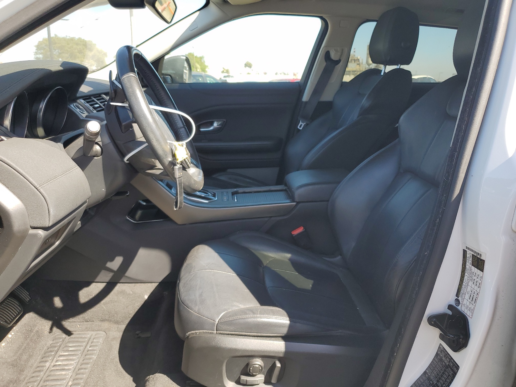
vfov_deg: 53.1
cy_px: 194
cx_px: 258
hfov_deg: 67.3
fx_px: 388
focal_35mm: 26
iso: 50
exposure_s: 1/500
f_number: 1.5
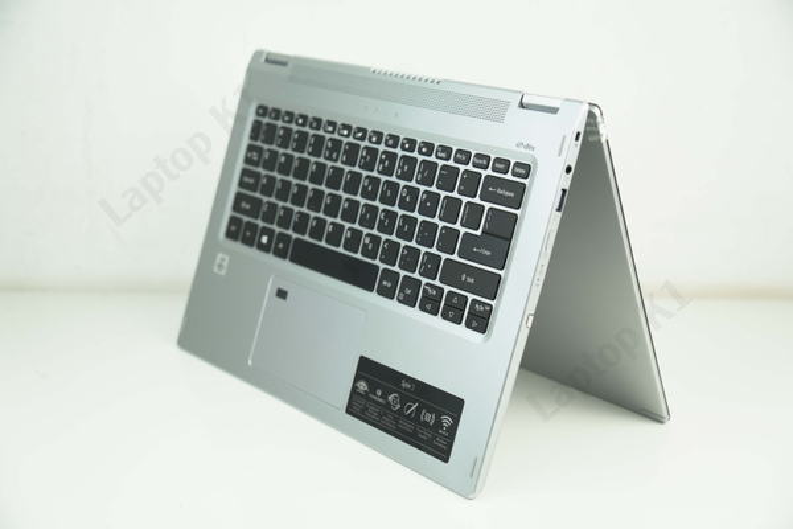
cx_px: 396
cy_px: 264
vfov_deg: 24.4
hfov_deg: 35.9
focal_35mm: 56
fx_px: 1222
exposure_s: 1/100
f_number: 2.8
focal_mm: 37
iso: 100
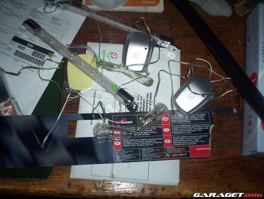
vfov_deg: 37.9
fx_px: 290
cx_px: 132
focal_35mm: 38
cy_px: 100
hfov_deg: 48.9
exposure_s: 1/60
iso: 140
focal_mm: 4.99
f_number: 4.5
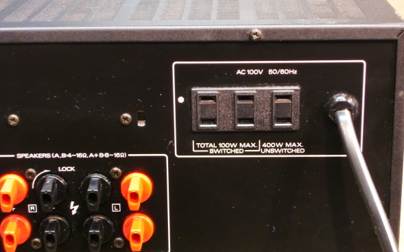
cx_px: 219
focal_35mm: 91
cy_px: 149
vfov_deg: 14.4
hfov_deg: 22.8
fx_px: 1002
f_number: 4.6
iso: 400
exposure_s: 1/5
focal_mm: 13.9
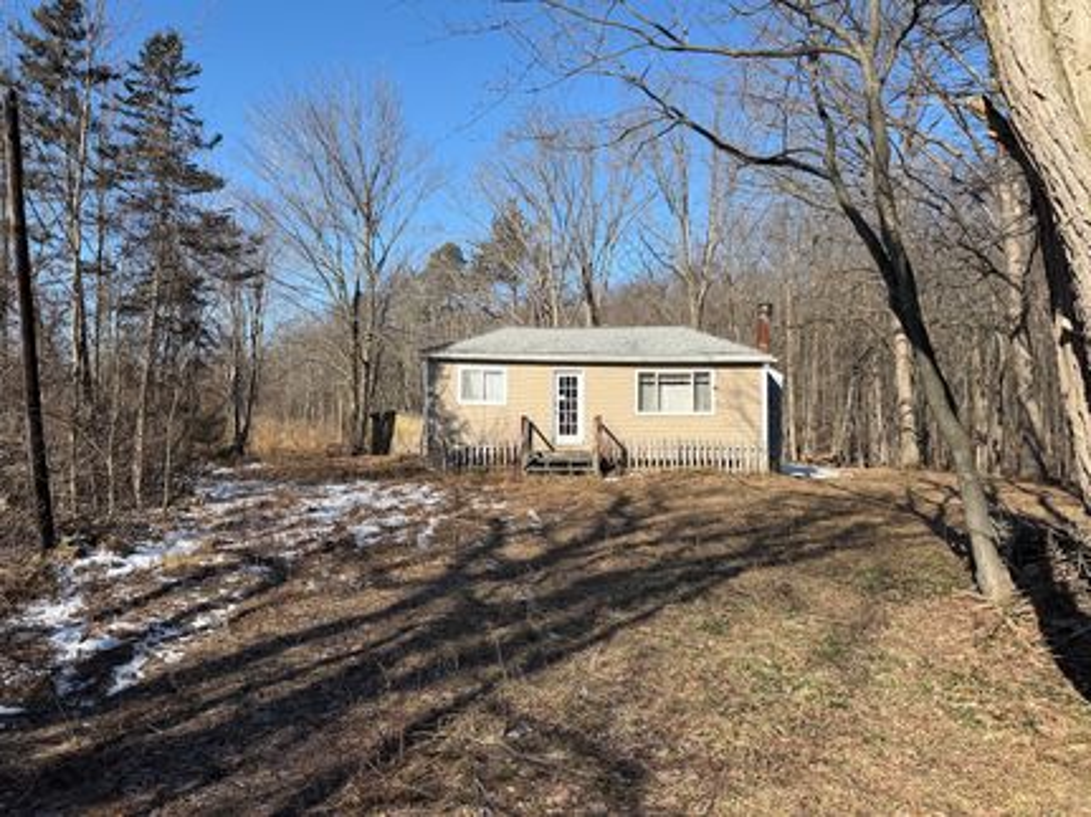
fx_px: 756
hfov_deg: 71.6
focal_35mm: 24
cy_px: 408
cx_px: 546
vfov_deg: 56.8
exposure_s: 1/3425
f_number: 1.78
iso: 80
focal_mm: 6.76
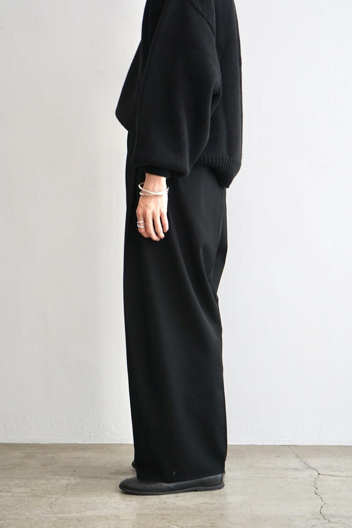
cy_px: 264
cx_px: 176
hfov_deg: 25.5
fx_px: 777
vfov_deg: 37.5
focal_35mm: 53
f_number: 5
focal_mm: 53
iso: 400
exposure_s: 1/60
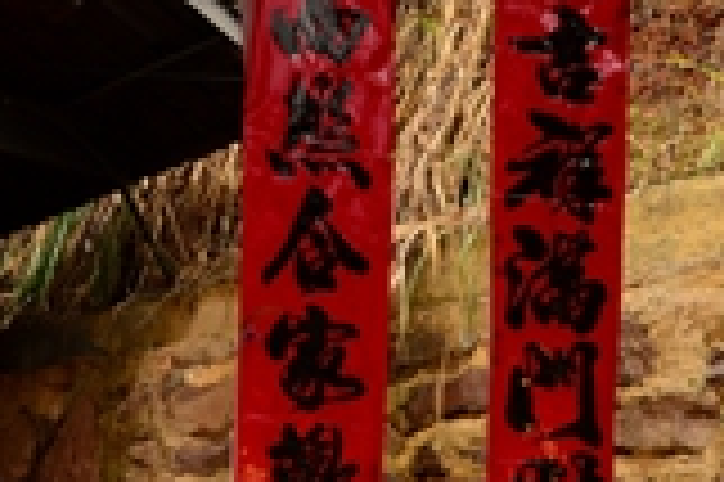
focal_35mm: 108
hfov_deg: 18.6
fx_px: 2170
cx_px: 675
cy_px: 829
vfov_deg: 11.8
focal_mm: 29
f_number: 11
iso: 1600
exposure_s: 1/25
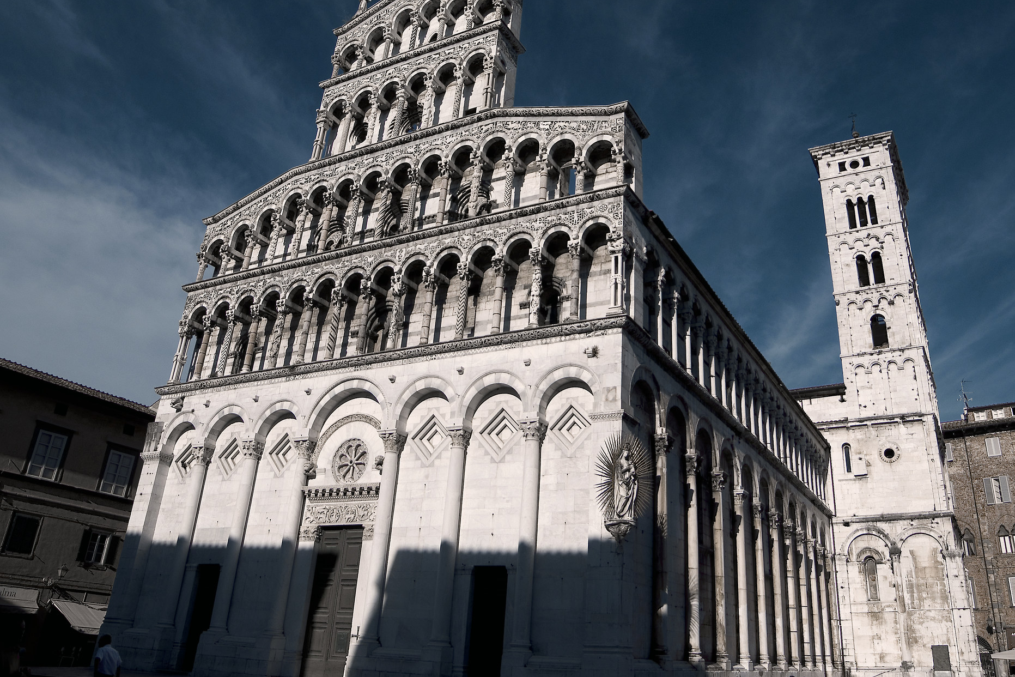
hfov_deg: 67.0
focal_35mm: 27
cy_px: 251
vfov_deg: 47.5
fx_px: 761
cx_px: 588
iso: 100
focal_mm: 14
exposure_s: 1/1250
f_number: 7.1
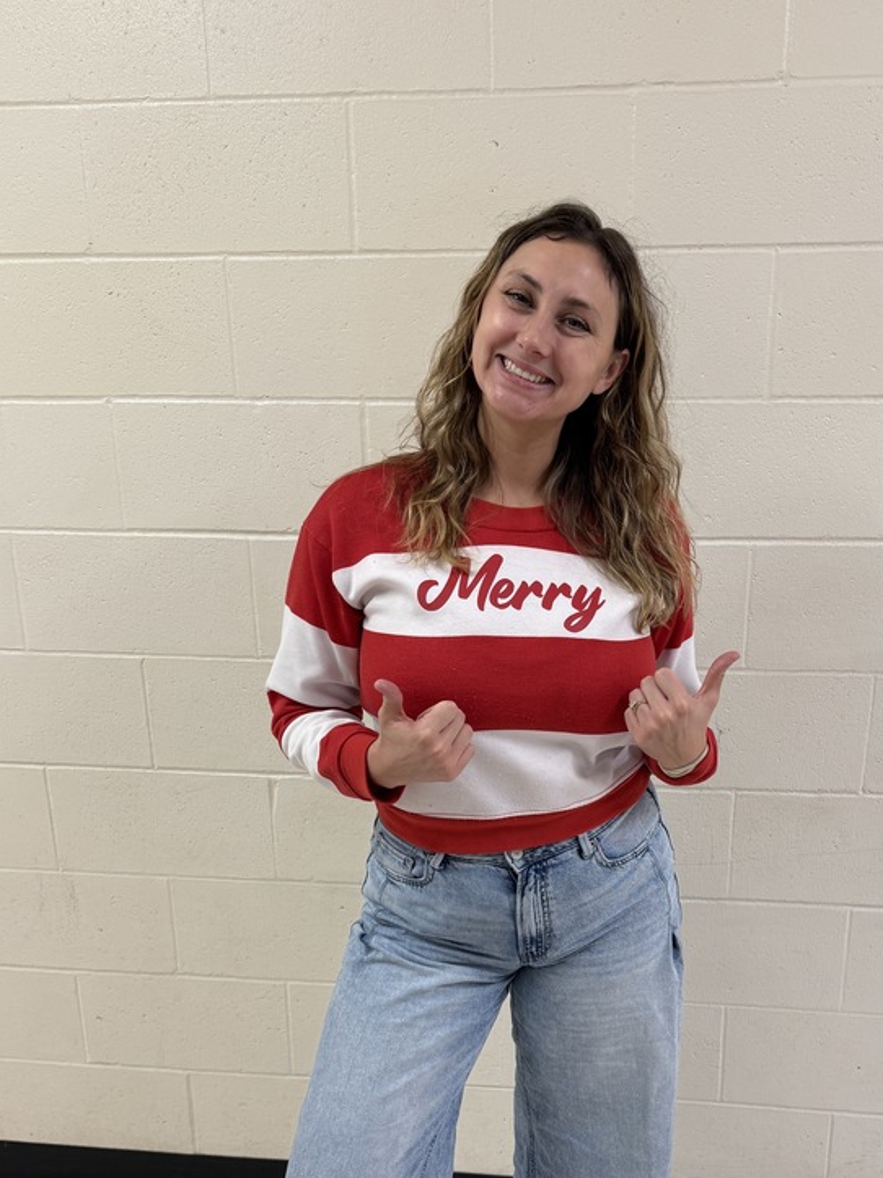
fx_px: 1157
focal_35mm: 34
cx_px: 523
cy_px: 802
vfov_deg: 52.7
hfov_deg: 41.6
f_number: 1.78
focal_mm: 6.76
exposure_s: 1/121
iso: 125
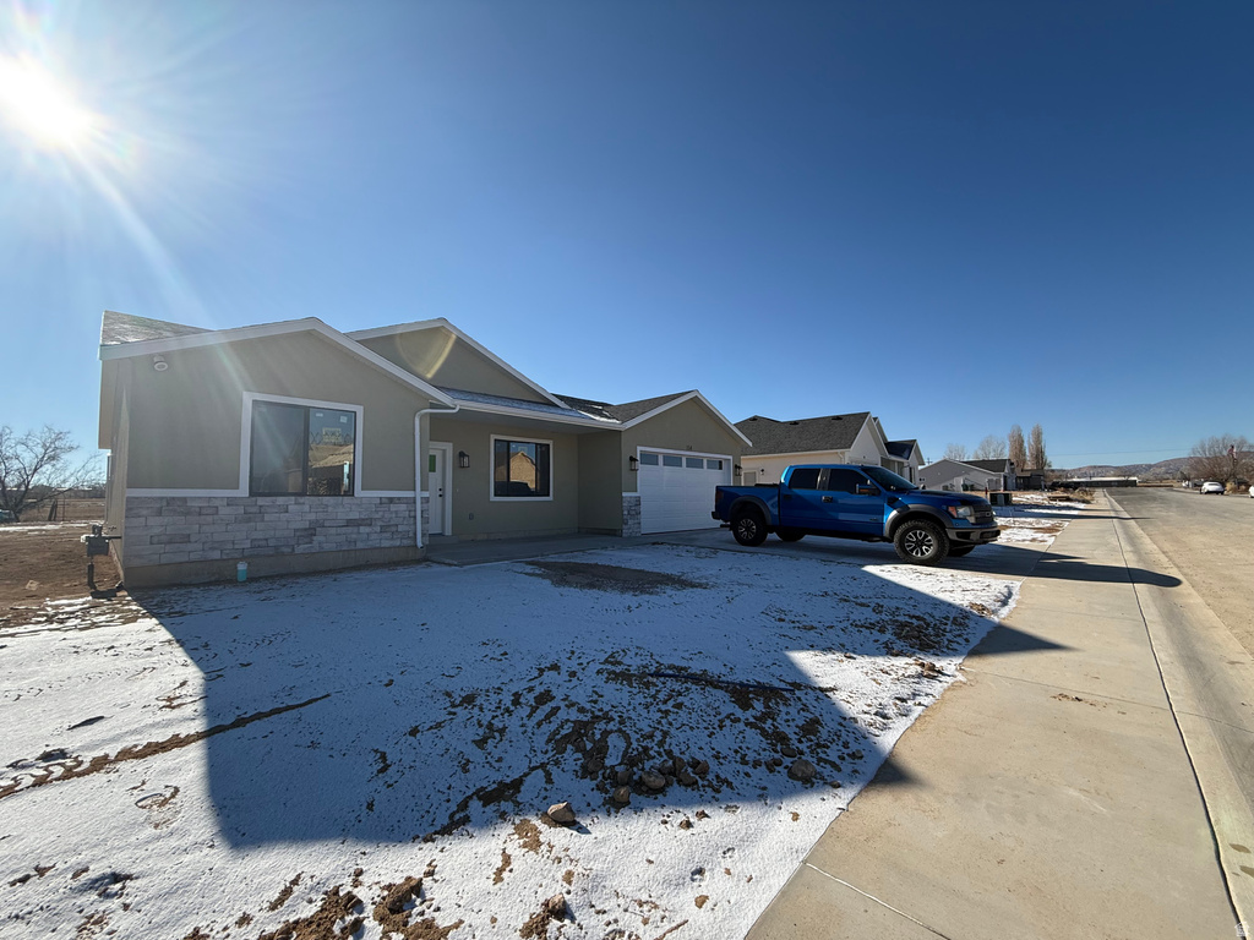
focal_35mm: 14
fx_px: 507
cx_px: 627
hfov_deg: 102.1
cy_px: 470
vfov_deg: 85.7
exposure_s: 1/1795
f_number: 2.2
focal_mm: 2.22
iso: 50
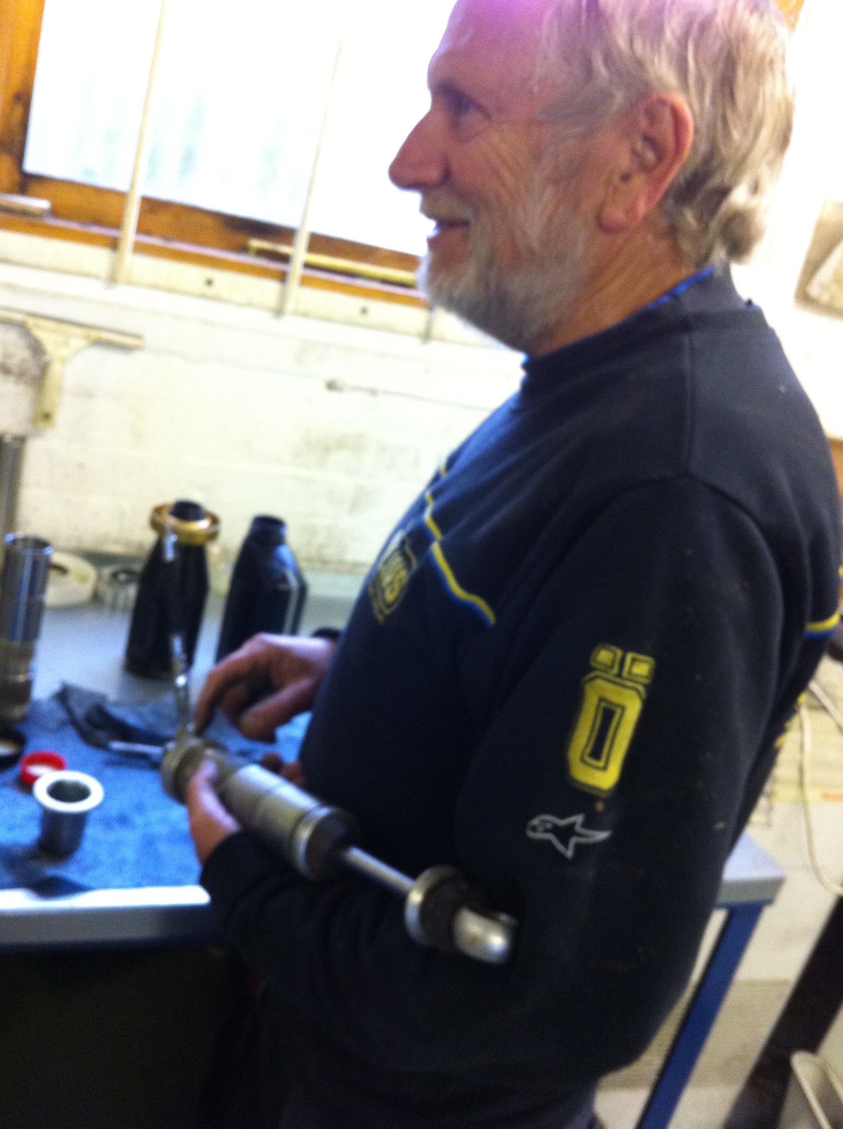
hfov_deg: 40.6
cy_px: 564
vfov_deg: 52.7
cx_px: 422
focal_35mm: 35
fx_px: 1139
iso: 250
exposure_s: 1/17
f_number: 2.8
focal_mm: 3.85
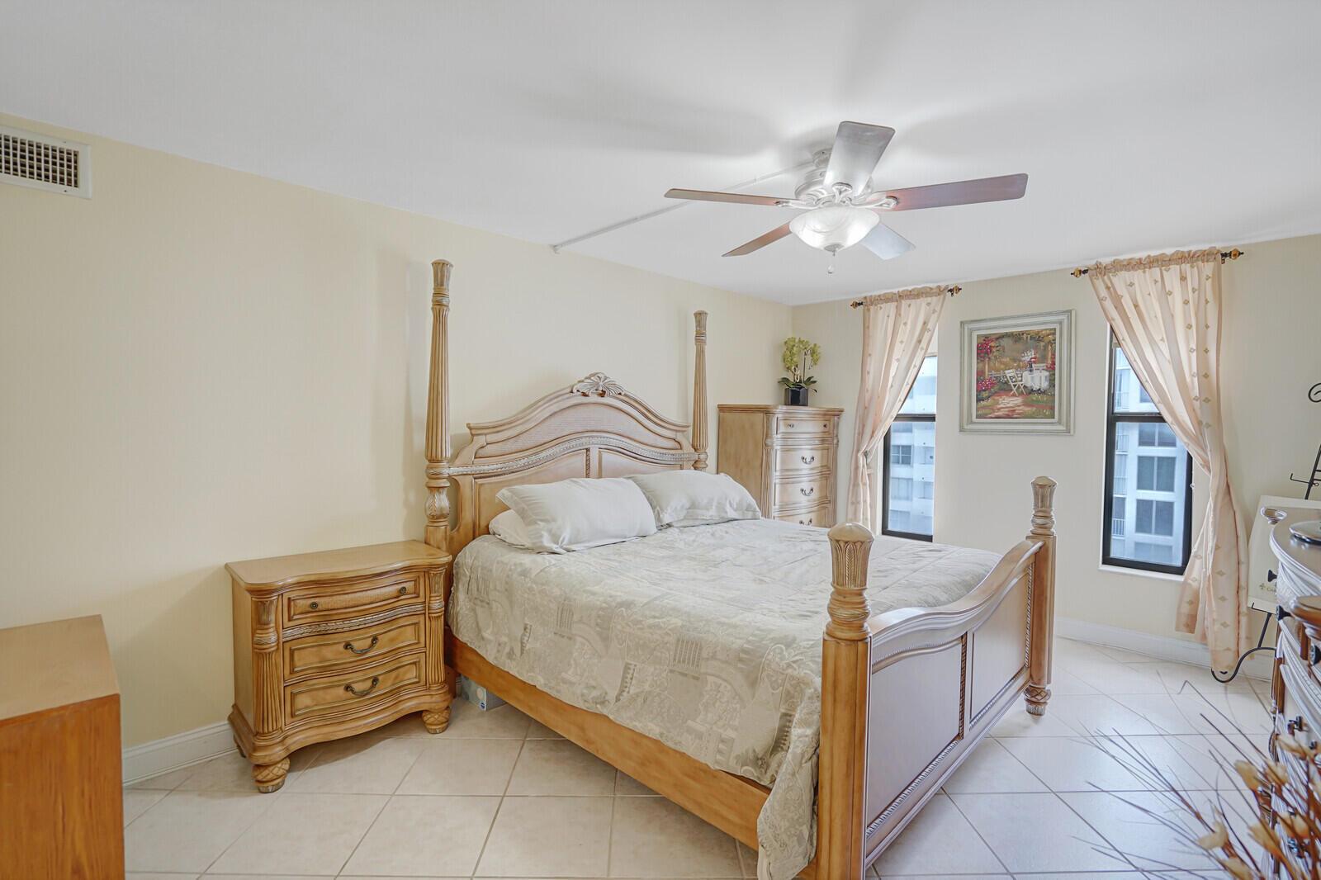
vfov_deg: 73.7
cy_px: 440
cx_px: 660
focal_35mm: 16
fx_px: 587
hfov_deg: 96.7
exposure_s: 1/40
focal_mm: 16
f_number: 4.5
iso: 800
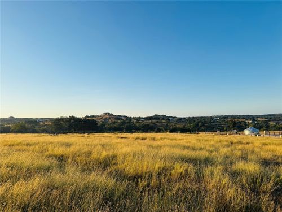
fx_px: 196
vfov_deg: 56.8
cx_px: 141
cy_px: 106
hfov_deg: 71.6
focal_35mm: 24
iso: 80
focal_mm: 6.76
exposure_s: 1/3247
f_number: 1.78
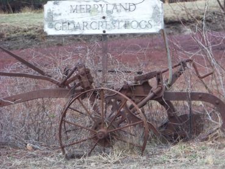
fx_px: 1443
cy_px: 84
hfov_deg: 8.9
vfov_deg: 6.7
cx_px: 112
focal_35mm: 222
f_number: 3.6
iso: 169
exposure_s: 1/50
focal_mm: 35.7
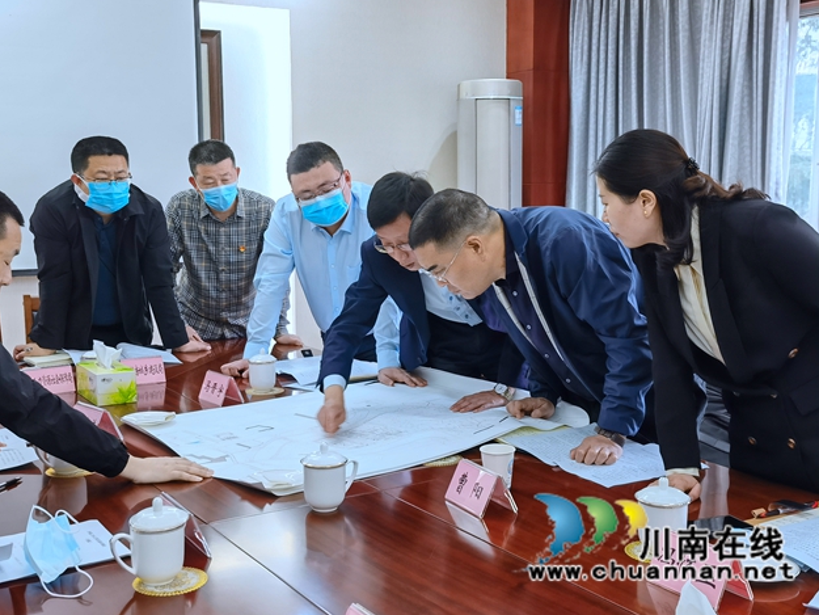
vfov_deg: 33.6
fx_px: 1018
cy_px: 308
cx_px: 401
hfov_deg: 43.8
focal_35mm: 43
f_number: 1.9
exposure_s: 1/50
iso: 100
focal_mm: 6.67
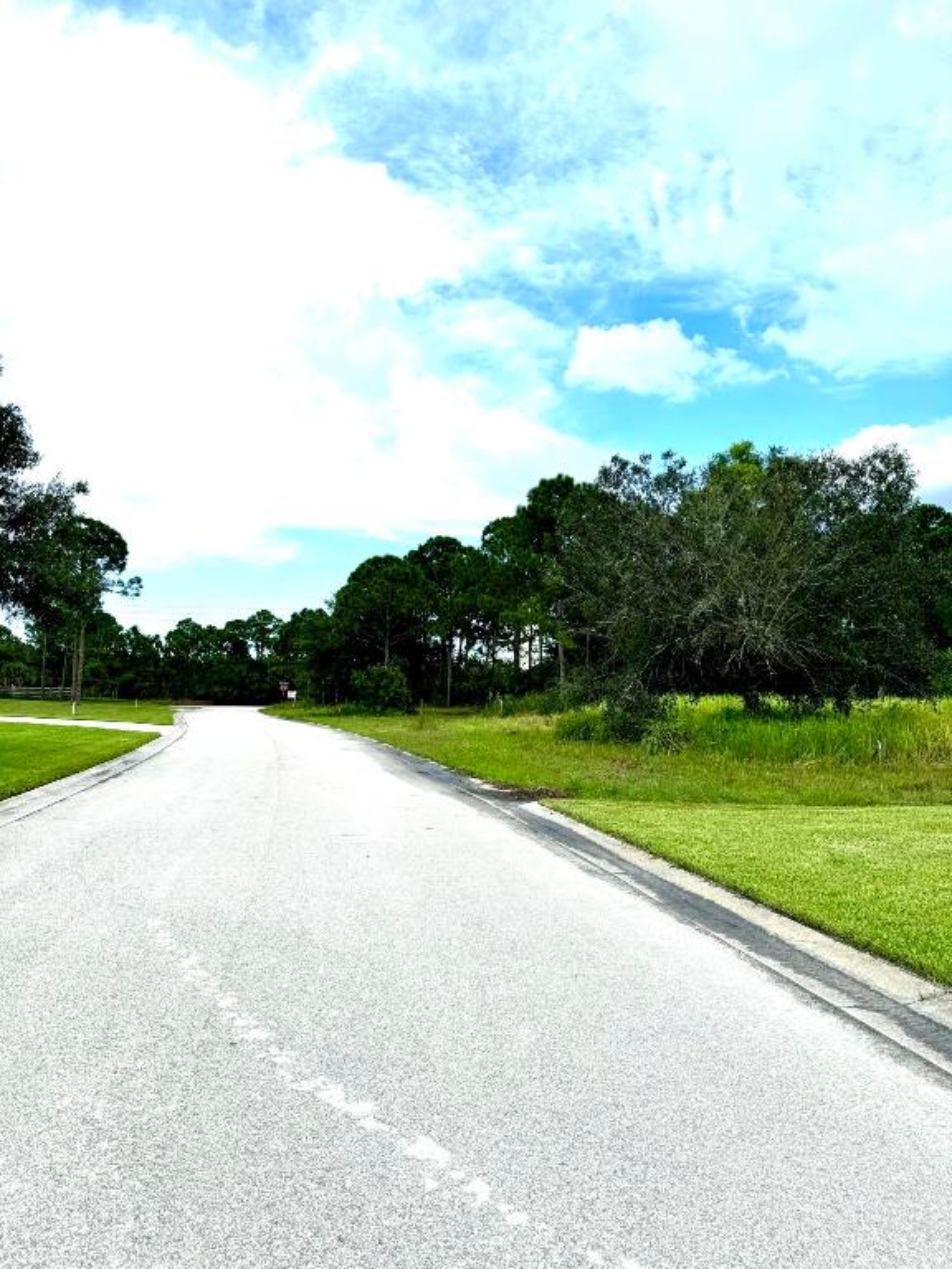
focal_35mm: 24
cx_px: 476
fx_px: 880
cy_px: 634
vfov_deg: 71.6
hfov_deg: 56.8
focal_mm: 6.76
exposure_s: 1/4950
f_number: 1.78
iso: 80
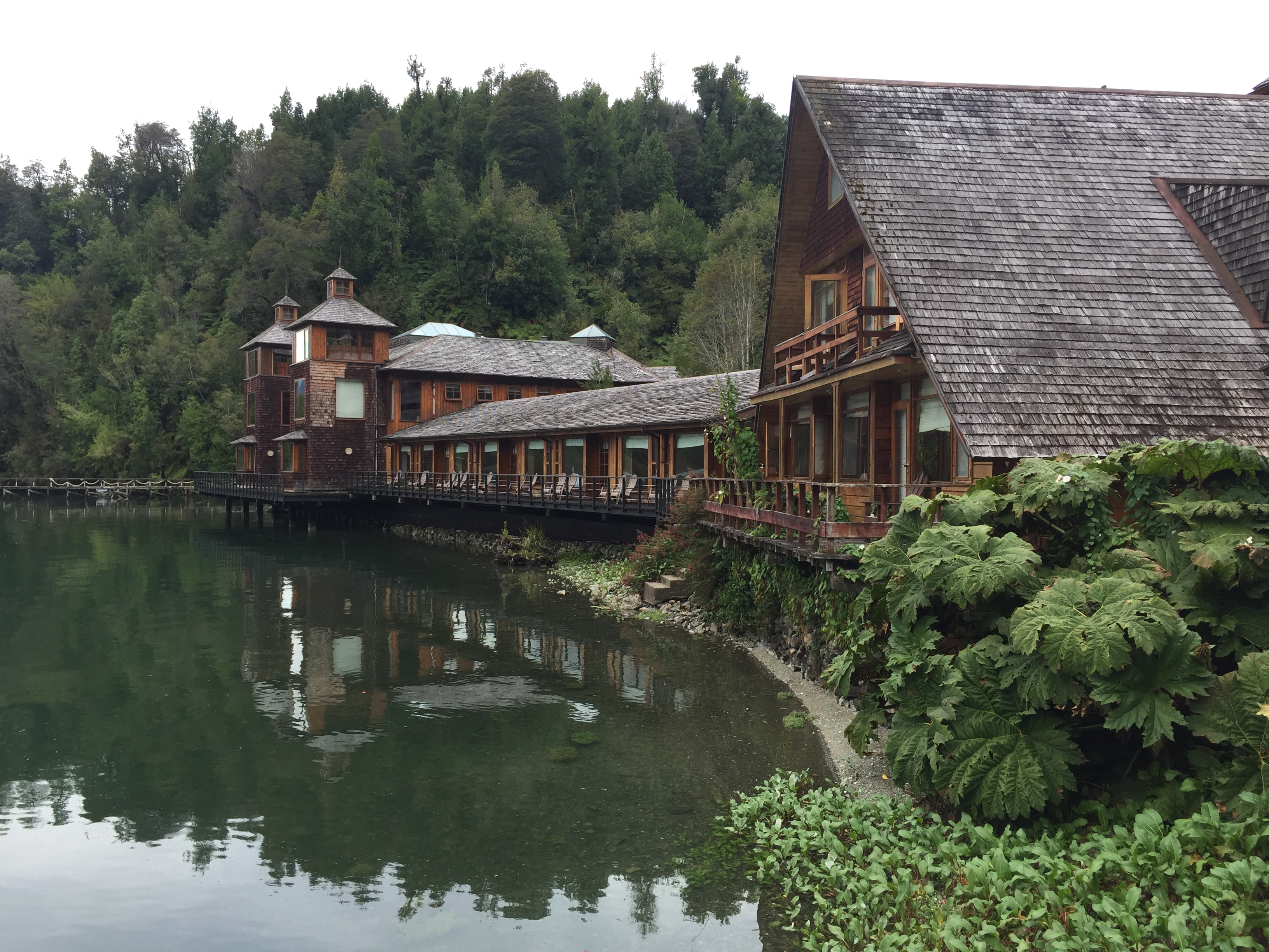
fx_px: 1063
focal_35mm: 29
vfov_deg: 48.2
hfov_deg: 61.7
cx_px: 634
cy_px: 476
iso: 32
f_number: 2.2
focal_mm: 4.15
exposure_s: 1/297
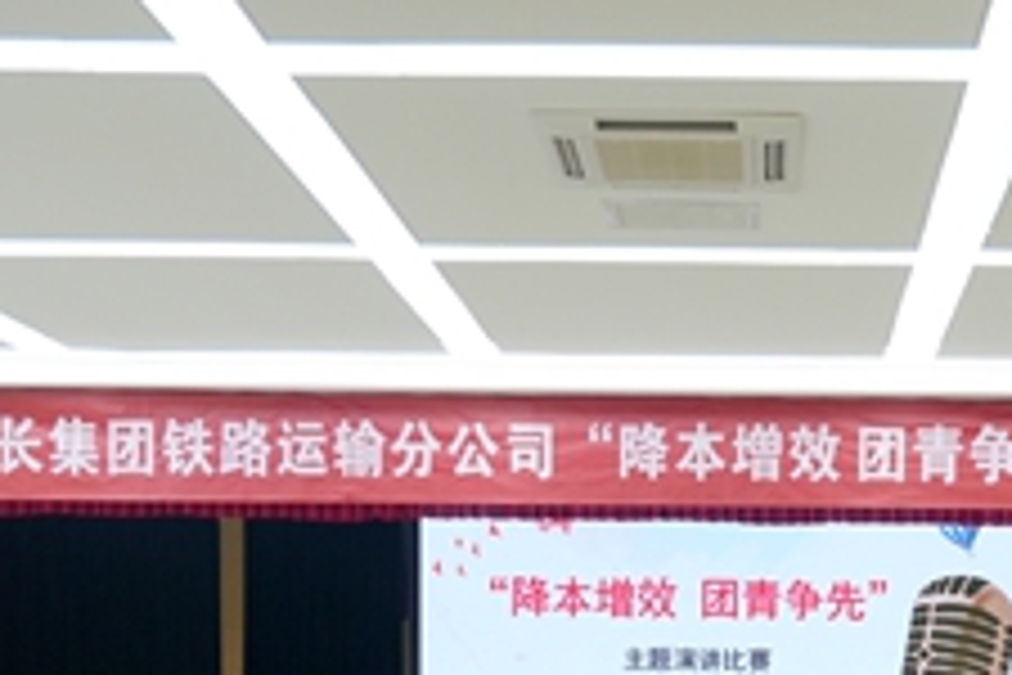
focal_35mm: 64
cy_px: 891
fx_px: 1799
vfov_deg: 19.5
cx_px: 738
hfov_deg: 31.0
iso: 1600
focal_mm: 24
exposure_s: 1/200
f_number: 4
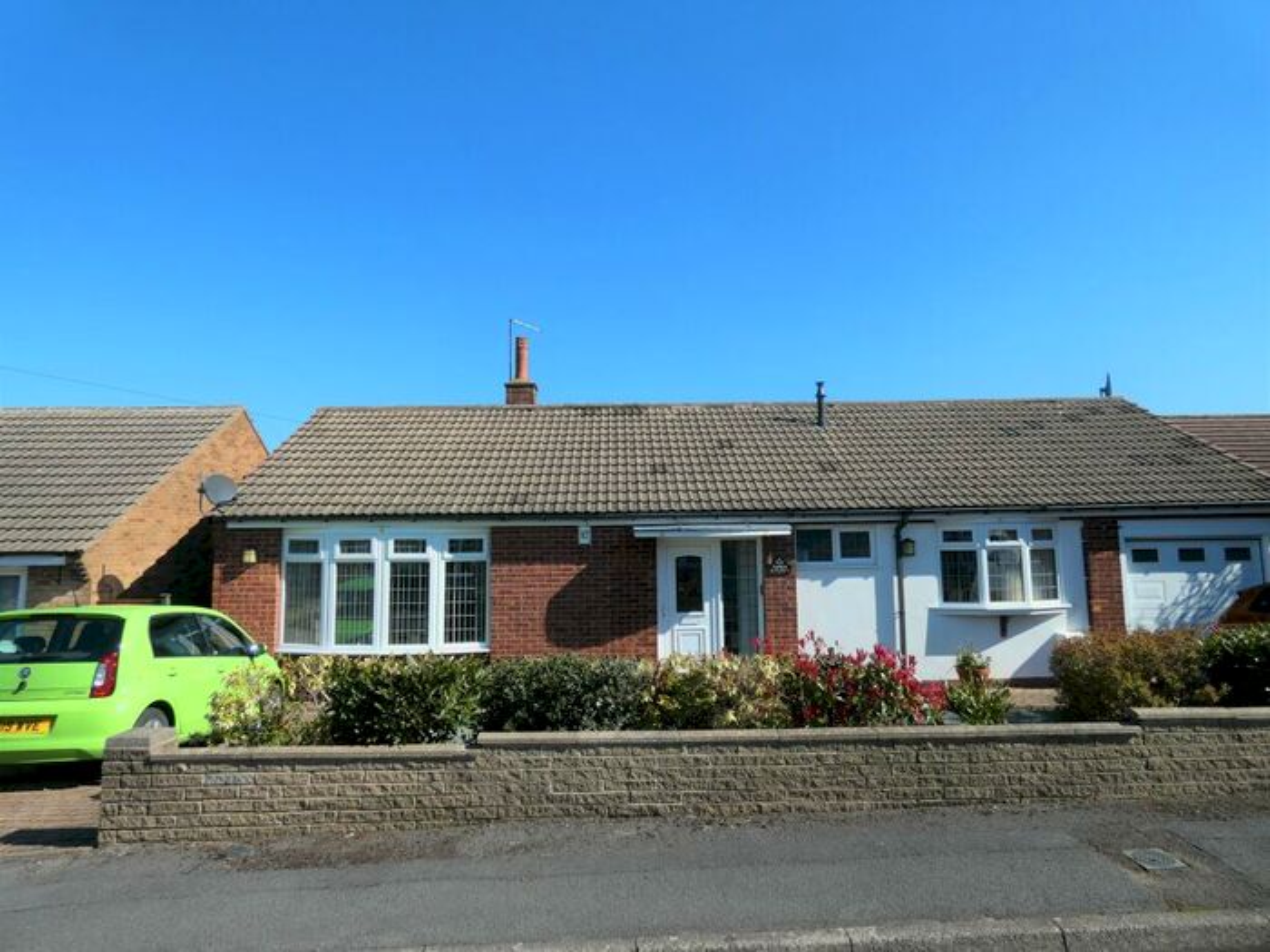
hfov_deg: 81.7
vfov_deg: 66.0
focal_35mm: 20
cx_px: 635
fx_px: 734
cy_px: 476
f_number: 3.2
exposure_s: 1/1000
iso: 80
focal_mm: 3.6
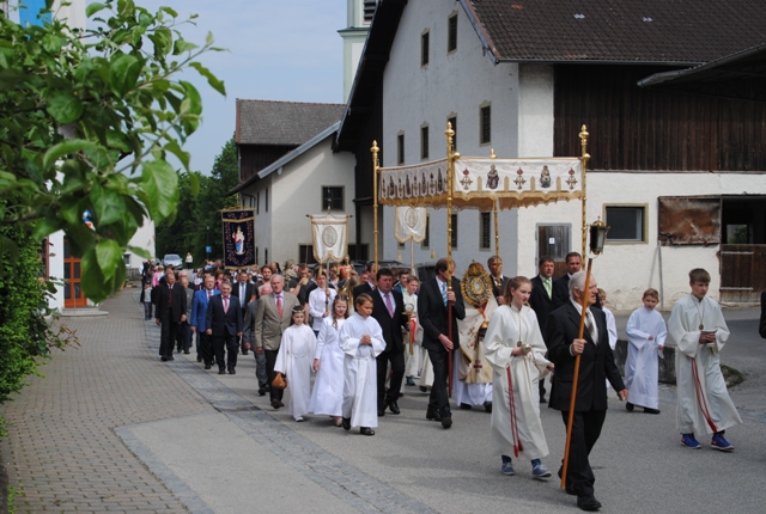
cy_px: 257
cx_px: 383
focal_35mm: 57
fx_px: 1216
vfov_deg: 23.9
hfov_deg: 35.0
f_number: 8
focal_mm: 38
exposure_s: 1/250
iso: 100
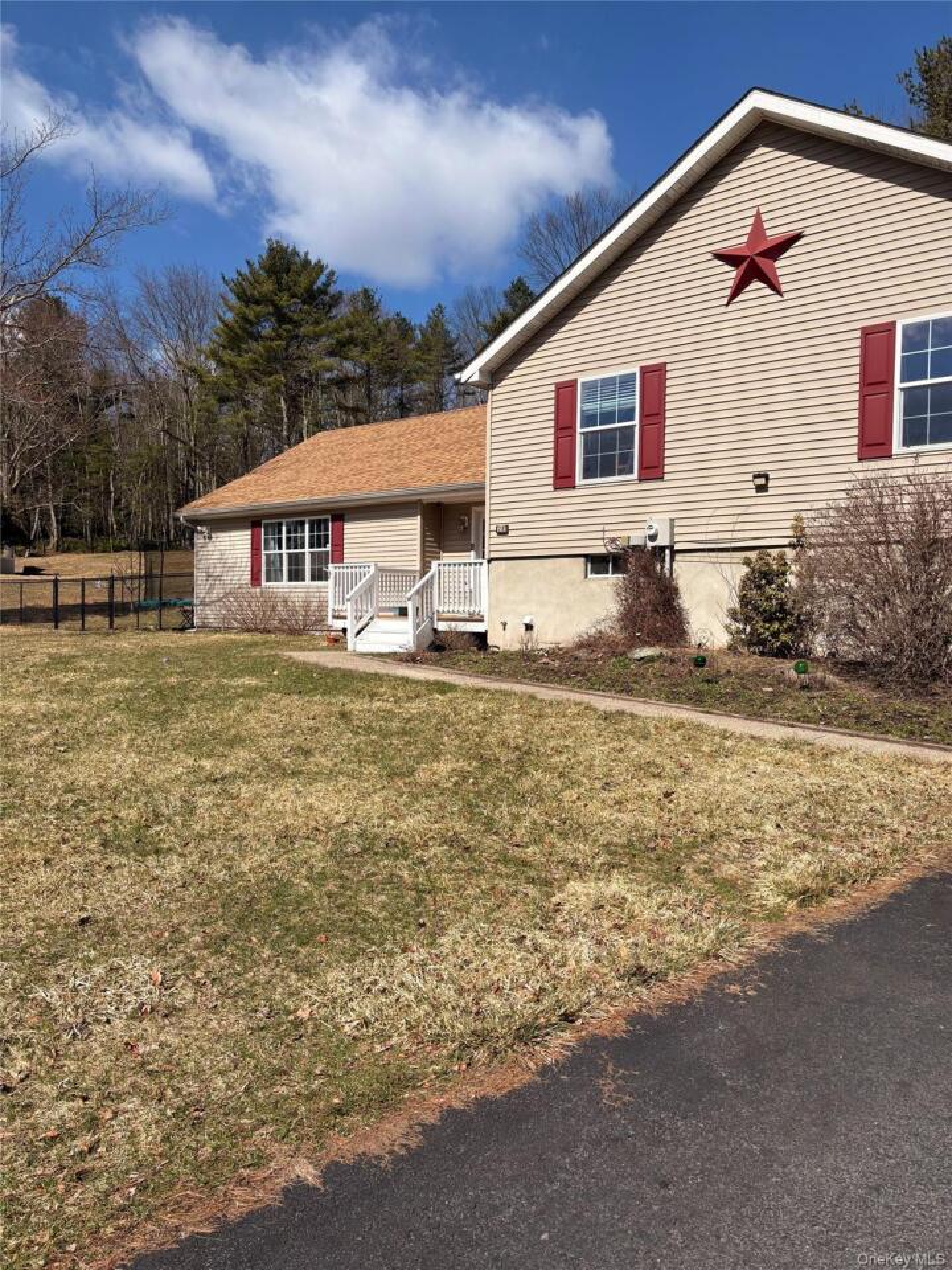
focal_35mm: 26
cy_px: 635
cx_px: 476
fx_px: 953
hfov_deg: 53.1
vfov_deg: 67.3
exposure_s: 1/10000
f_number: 1.6
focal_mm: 5.96
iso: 50
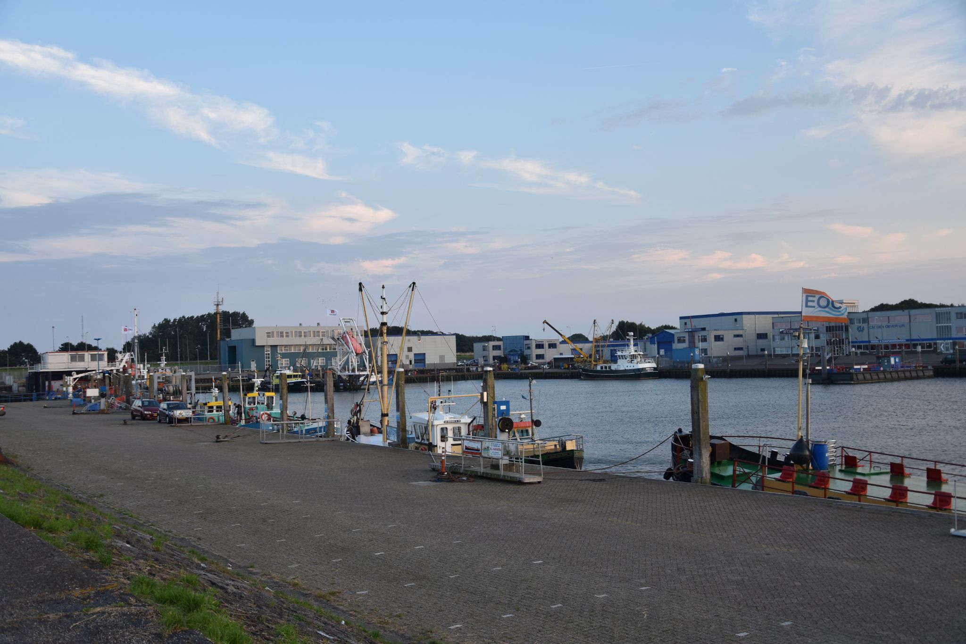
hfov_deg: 53.1
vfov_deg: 36.9
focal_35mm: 36
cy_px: 322
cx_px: 483
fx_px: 966
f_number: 3.8
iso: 200
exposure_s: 1/200
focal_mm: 24
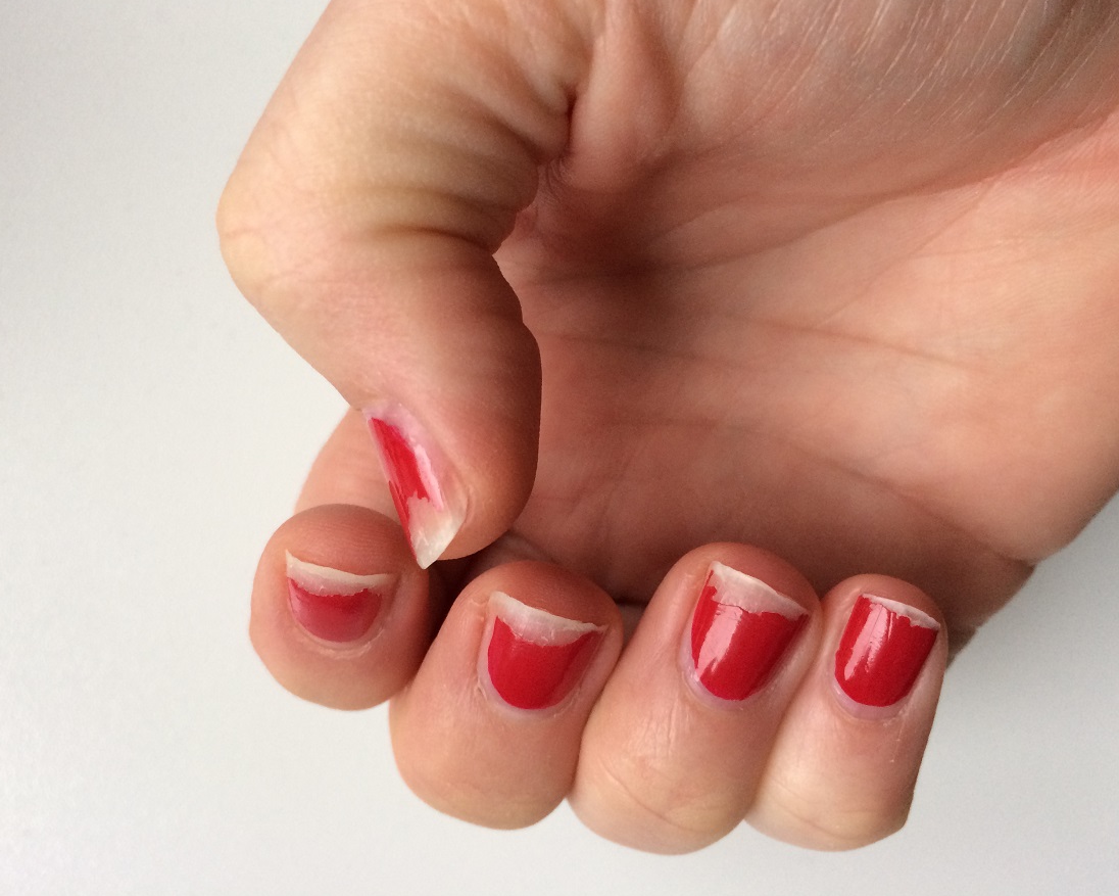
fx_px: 1027
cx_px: 539
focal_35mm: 31
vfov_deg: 47.1
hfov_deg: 57.2
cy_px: 452
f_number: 2.2
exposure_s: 1/33
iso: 80
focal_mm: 4.15
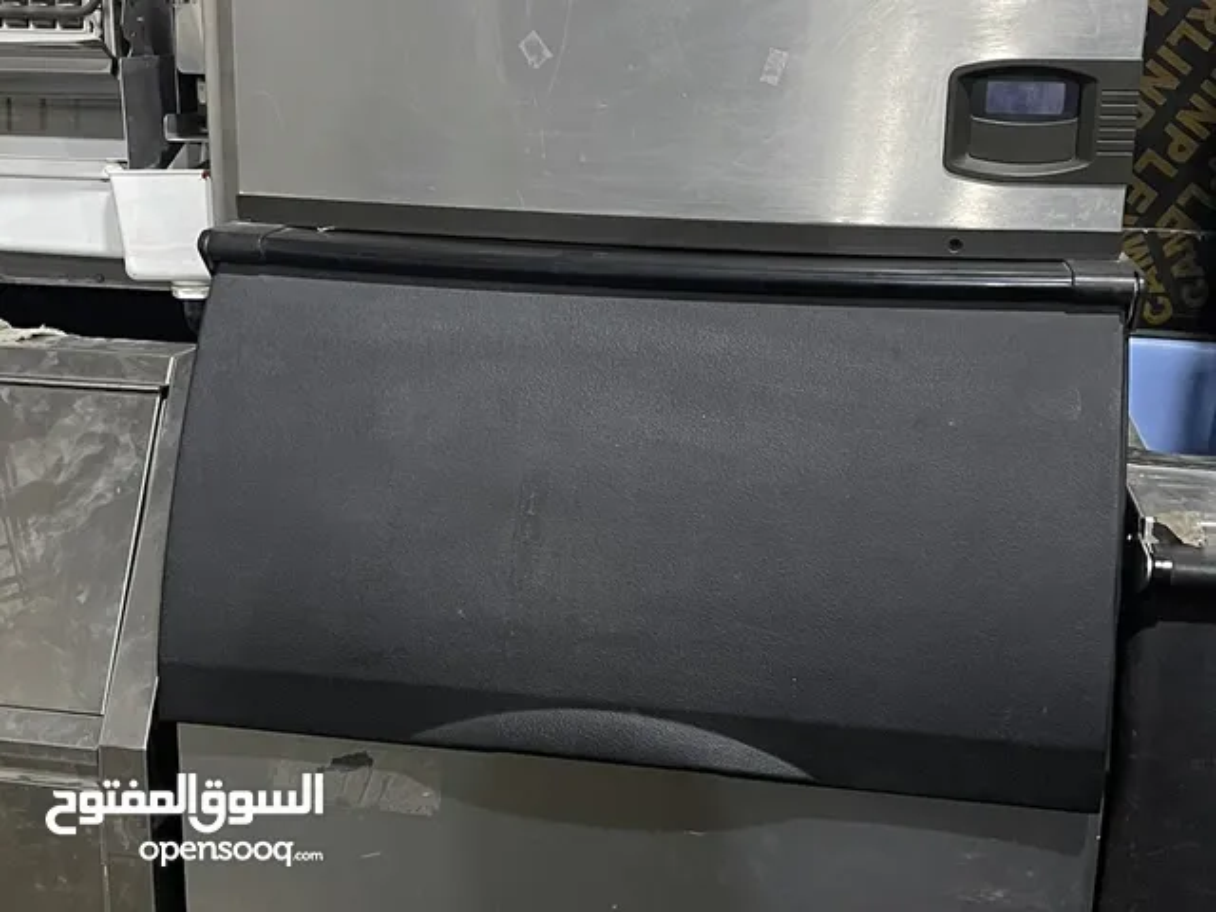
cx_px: 608
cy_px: 456
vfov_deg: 54.9
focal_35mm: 25
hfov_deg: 69.4
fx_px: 878
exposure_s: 1/30
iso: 640
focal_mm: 5.1
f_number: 1.6
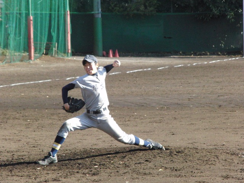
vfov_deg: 5.5
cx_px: 122
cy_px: 92
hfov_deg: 7.3
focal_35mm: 272
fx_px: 1917
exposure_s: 1/800
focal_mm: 48.1
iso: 400
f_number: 4.5
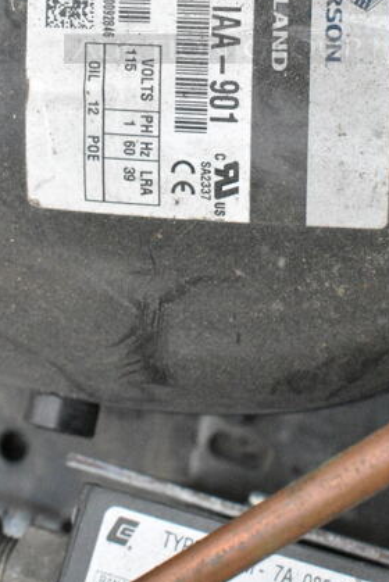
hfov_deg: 14.0
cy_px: -9
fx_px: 1586
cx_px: 220
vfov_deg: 20.1
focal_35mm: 98
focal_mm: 30
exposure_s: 1/800
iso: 6400
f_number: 14
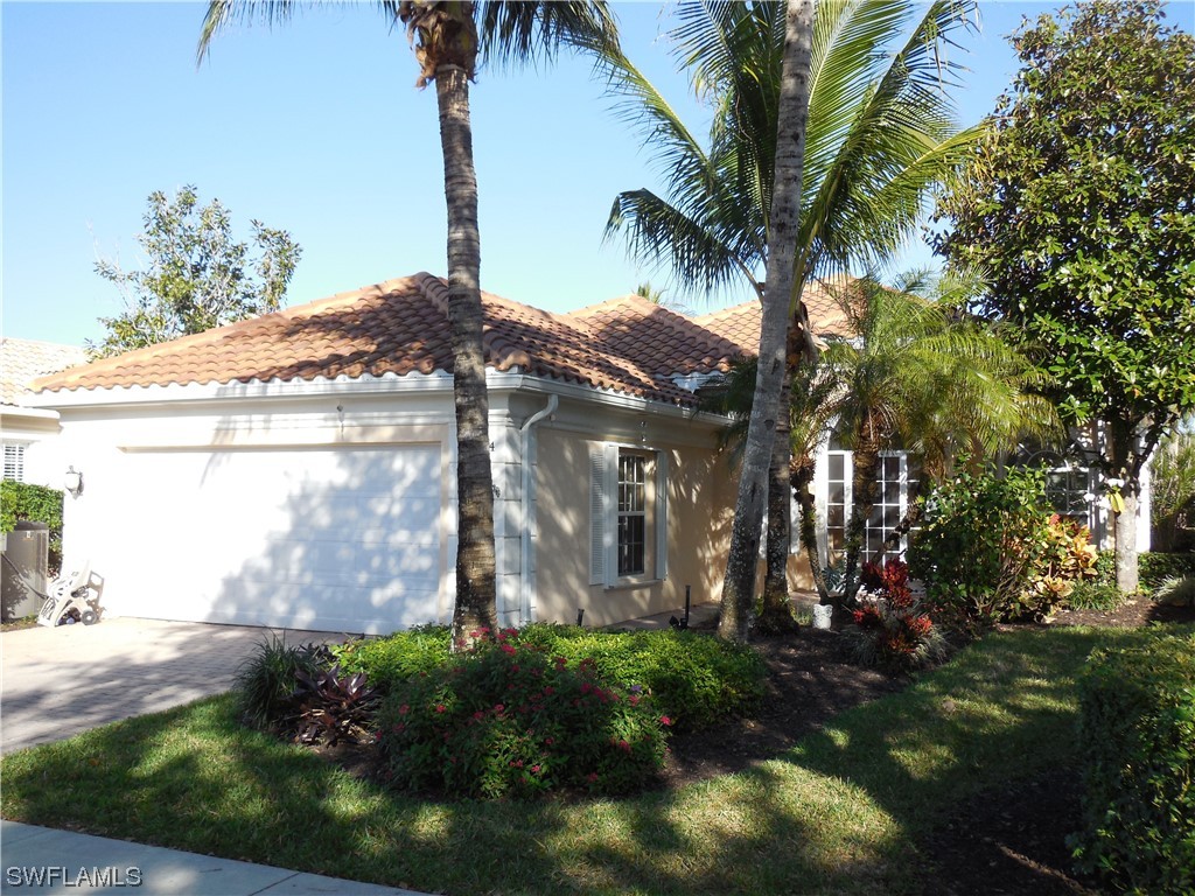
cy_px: 448
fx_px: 1174
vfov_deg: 41.8
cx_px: 598
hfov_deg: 54.0
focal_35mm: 34
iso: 125
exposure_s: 1/640
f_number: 3.4
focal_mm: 6.1
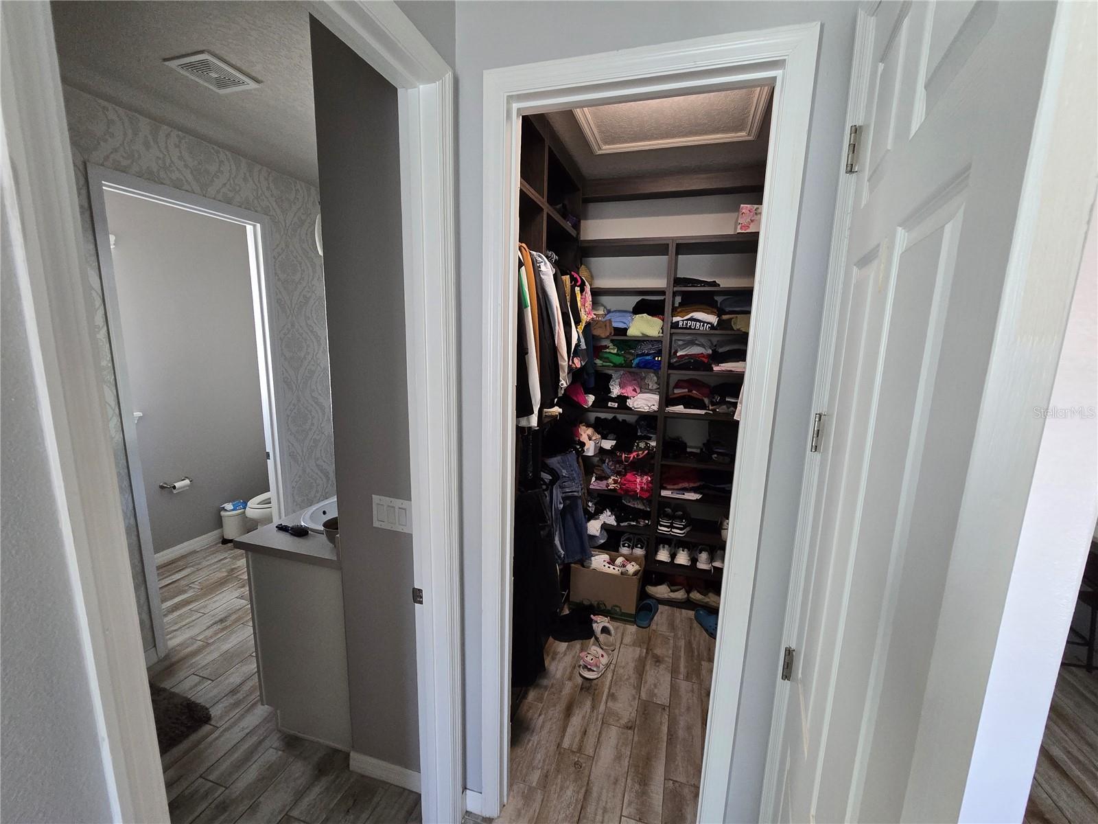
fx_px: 412
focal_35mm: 13
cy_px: 412
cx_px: 549
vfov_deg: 89.9
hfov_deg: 106.2
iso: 500
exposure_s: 1/100
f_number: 2.2
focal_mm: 2.2
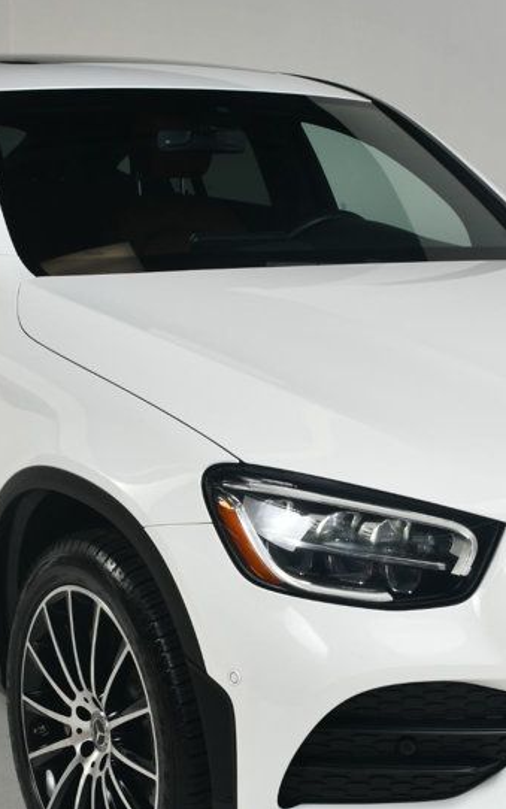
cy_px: 502
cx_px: 303
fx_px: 1698
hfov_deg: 16.9
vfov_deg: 26.7
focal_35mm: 77
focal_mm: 27
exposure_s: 1/160
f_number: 14
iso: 100
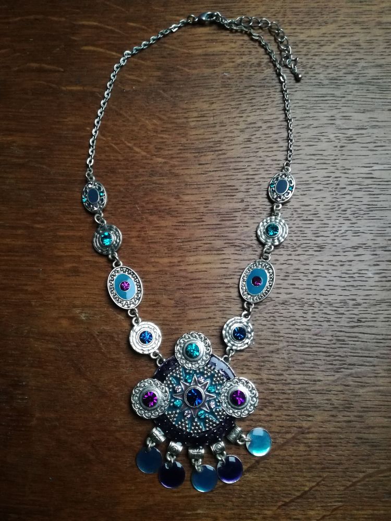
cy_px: 260
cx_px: 196
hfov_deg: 51.4
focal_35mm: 27
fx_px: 407
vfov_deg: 65.3
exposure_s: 1/25
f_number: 2
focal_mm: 3.79
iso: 500
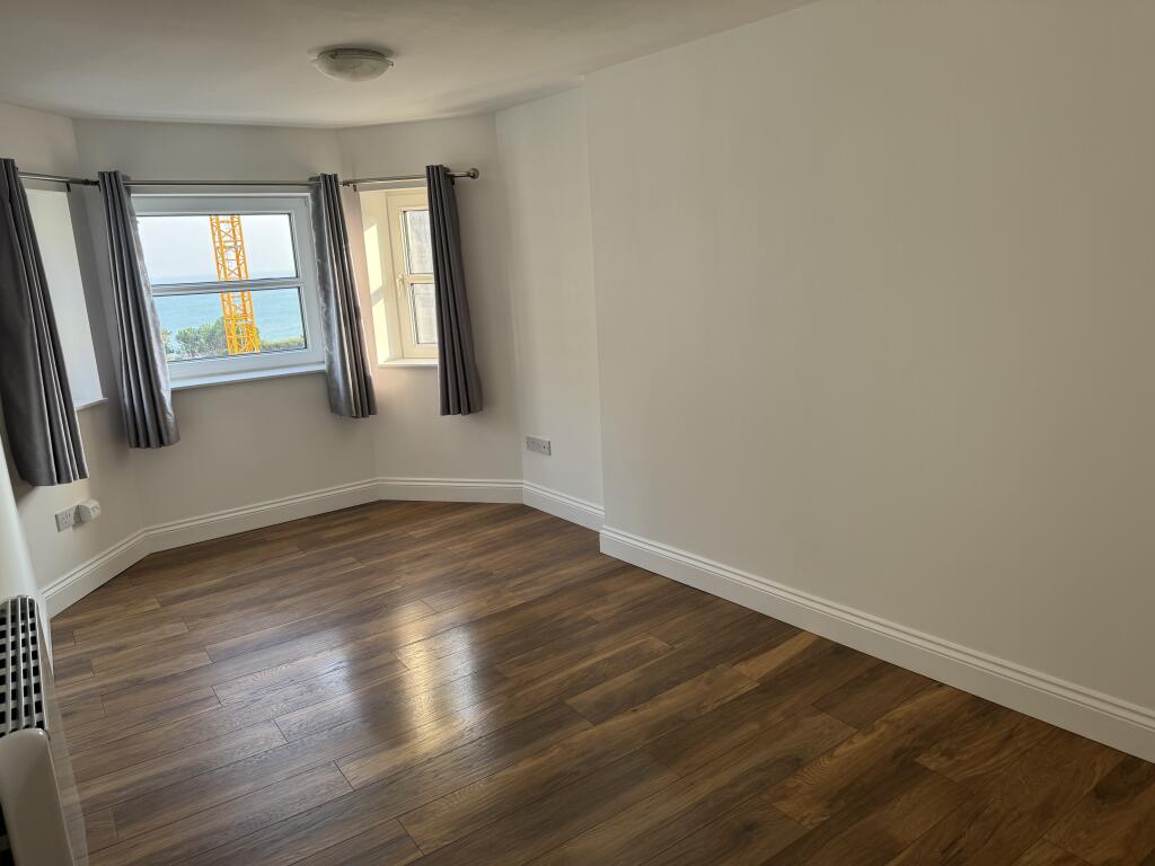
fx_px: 801
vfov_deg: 56.8
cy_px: 433
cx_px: 578
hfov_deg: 71.6
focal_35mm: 24
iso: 100
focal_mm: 6.76
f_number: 1.78
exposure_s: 1/158
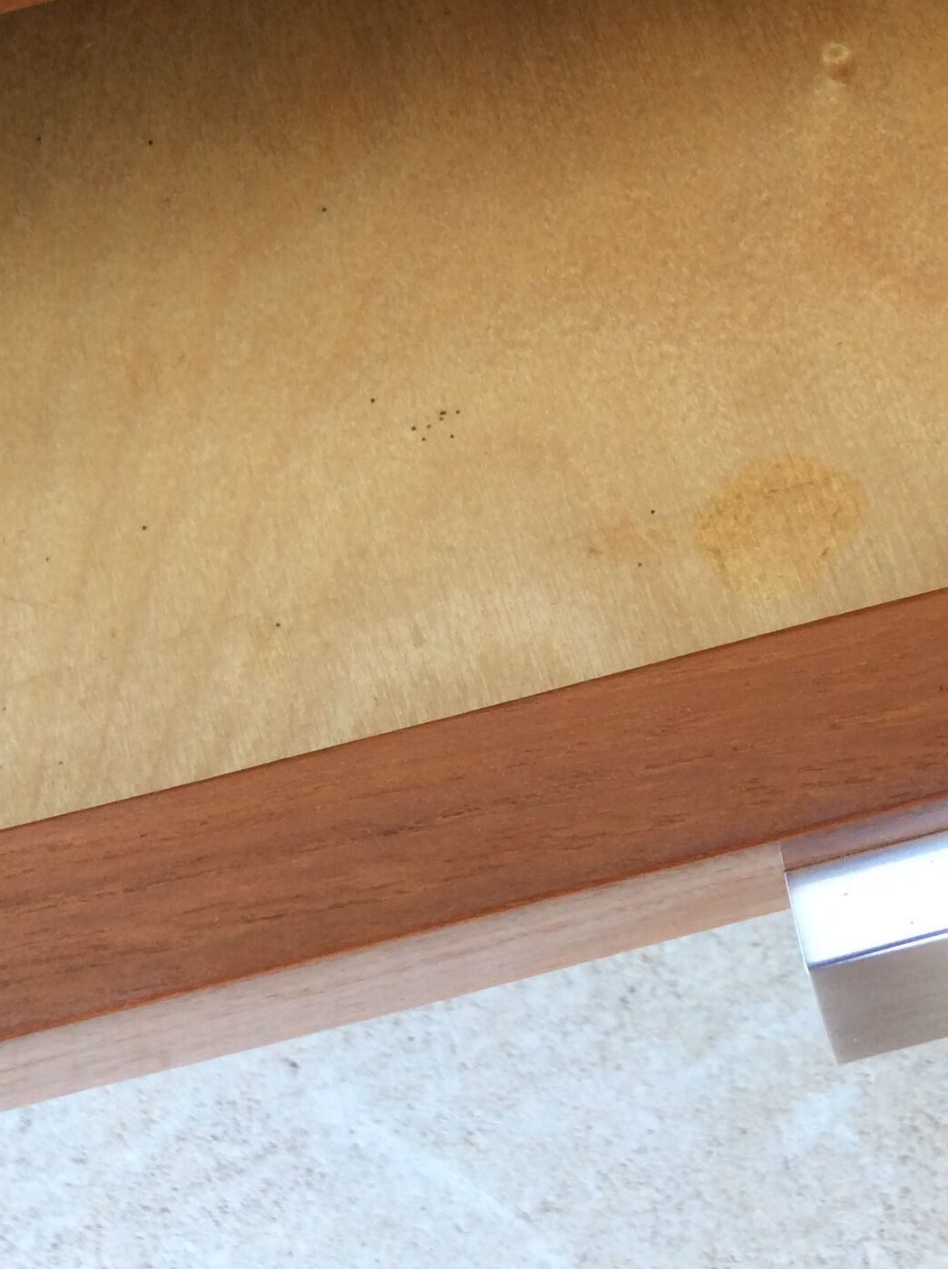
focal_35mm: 59
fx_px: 2160
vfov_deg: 31.7
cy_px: 218
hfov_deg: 24.0
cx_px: 869
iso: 32
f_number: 2.4
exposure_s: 1/33
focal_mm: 3.3
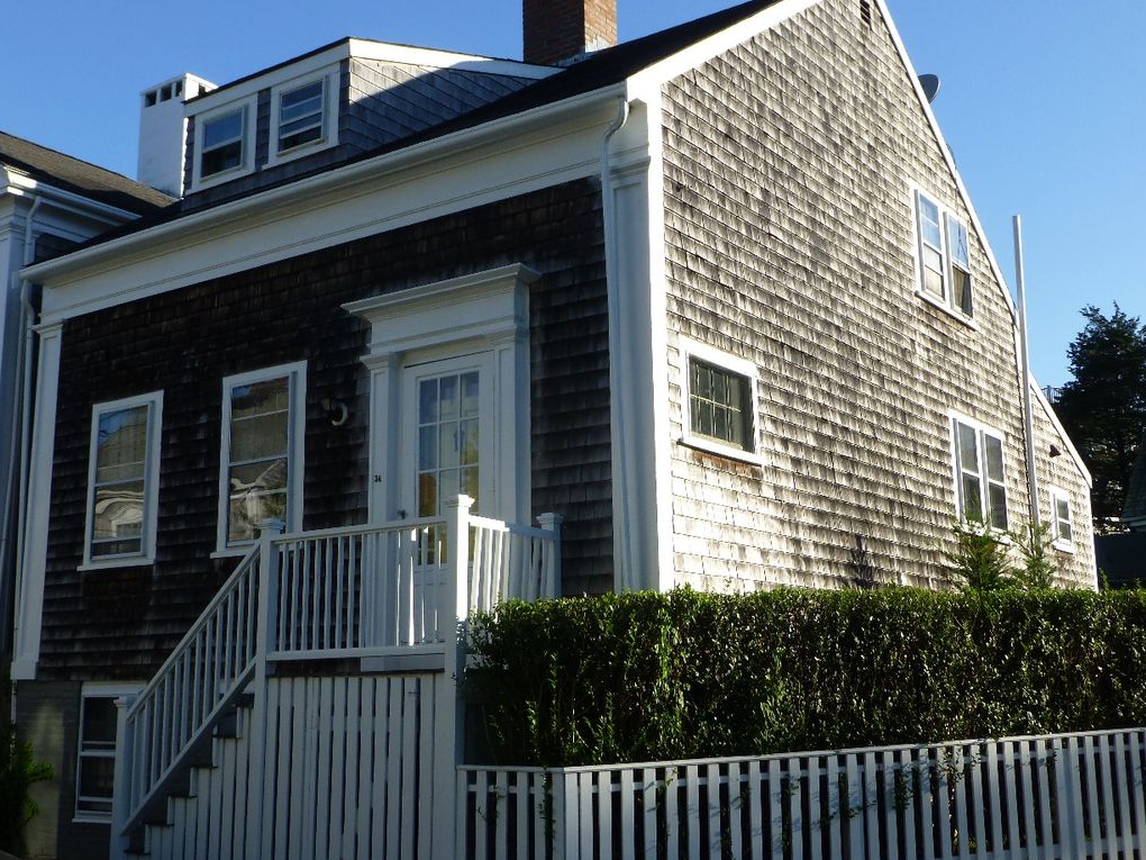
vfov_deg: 35.9
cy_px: 389
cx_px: 540
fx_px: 1324
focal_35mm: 40
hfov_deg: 46.8
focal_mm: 6.1
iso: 100
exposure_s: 1/640
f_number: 3.7
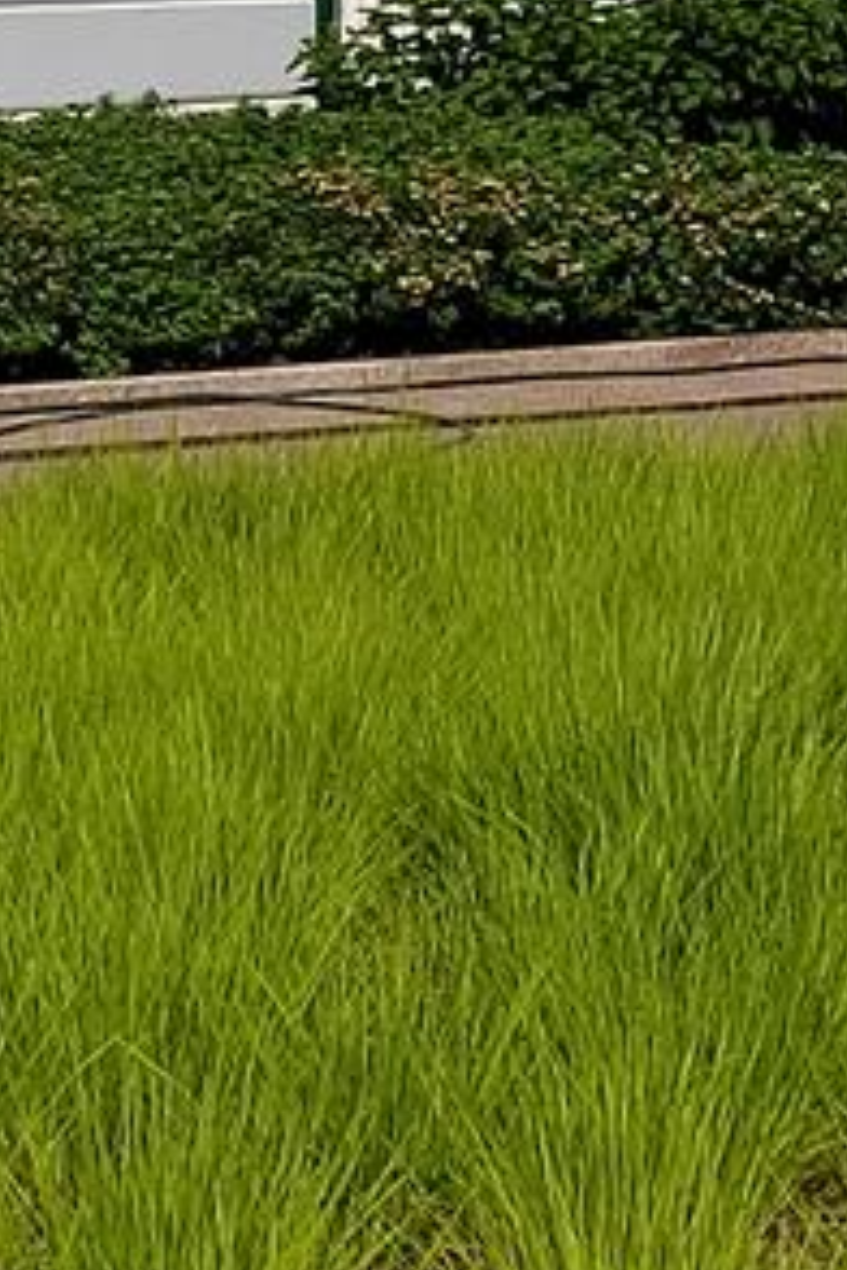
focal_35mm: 171
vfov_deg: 11.7
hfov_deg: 7.9
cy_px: -341
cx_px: 1214
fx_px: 6034
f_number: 1.9
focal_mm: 5.52
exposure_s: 1/3449
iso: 256
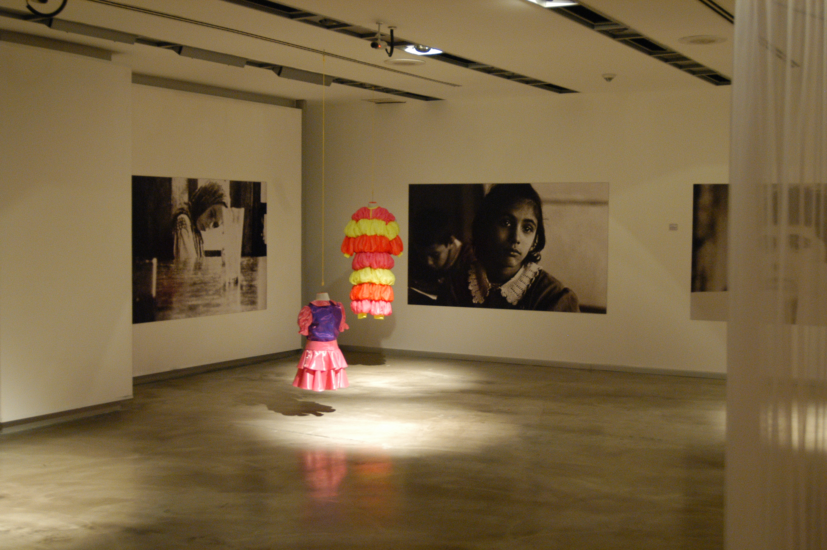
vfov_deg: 29.8
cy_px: 275
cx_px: 414
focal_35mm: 45
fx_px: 1033
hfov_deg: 43.6
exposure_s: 1/6
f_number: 4.5
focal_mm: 30
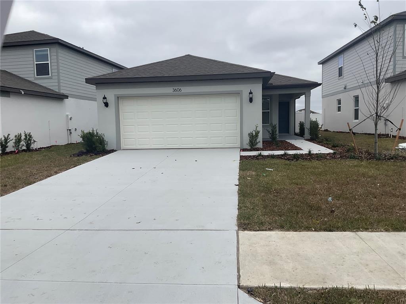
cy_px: 152
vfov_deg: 48.2
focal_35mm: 29
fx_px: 340
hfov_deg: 61.7
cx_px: 203
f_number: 1.8
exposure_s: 1/1912
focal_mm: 3
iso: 16
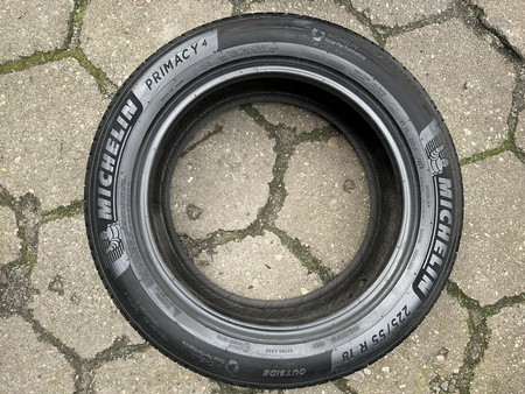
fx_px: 364
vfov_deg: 56.9
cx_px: 262
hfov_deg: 71.6
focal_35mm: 24
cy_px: 197
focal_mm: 6.86
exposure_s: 1/174
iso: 64
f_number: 1.78
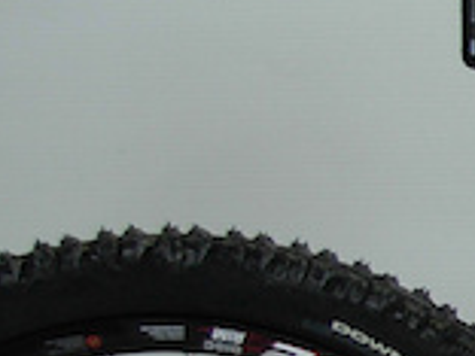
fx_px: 2676
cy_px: 405
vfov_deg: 7.6
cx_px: 1154
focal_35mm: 195
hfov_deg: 9.1
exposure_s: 1/26.9
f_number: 2.9
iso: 79
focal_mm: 6.3
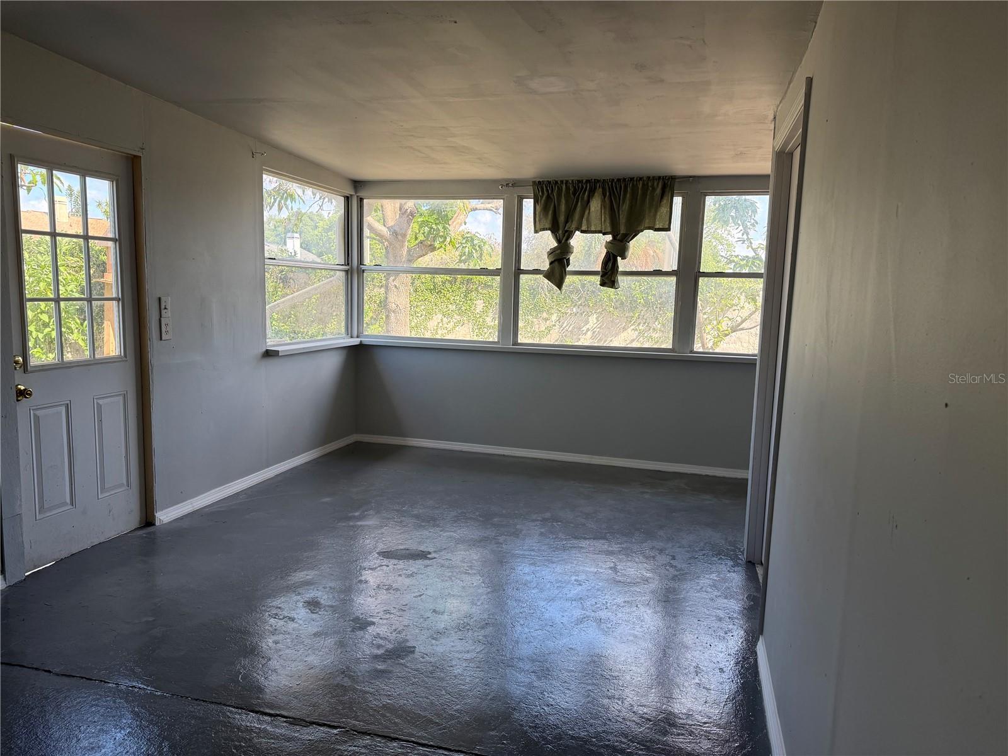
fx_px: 699
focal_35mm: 24
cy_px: 378
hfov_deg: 71.6
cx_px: 504
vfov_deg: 56.8
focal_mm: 6.76
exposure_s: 1/514
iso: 100
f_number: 1.78
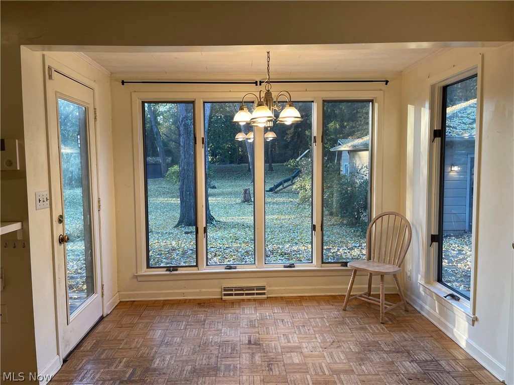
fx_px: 386
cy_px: 192
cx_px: 257
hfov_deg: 67.3
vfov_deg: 53.1
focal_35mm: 26
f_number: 1.6
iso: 100
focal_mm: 5.1
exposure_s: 1/120
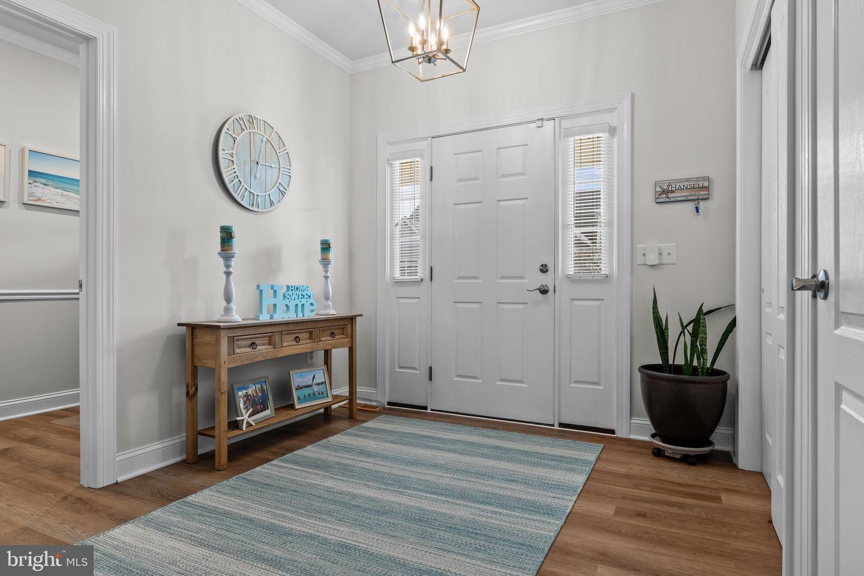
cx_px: 432
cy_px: 288
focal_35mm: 20
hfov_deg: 82.9
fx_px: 490
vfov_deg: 60.9
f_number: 7.1
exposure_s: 1/1.67
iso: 200
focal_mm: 13.6
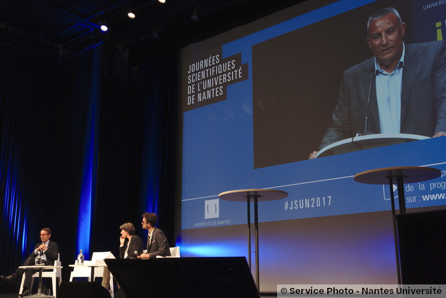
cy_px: 149
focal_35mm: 41
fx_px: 508
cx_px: 223
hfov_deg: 47.4
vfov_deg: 32.6
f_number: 2.8
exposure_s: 1/100
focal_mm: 27
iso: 800
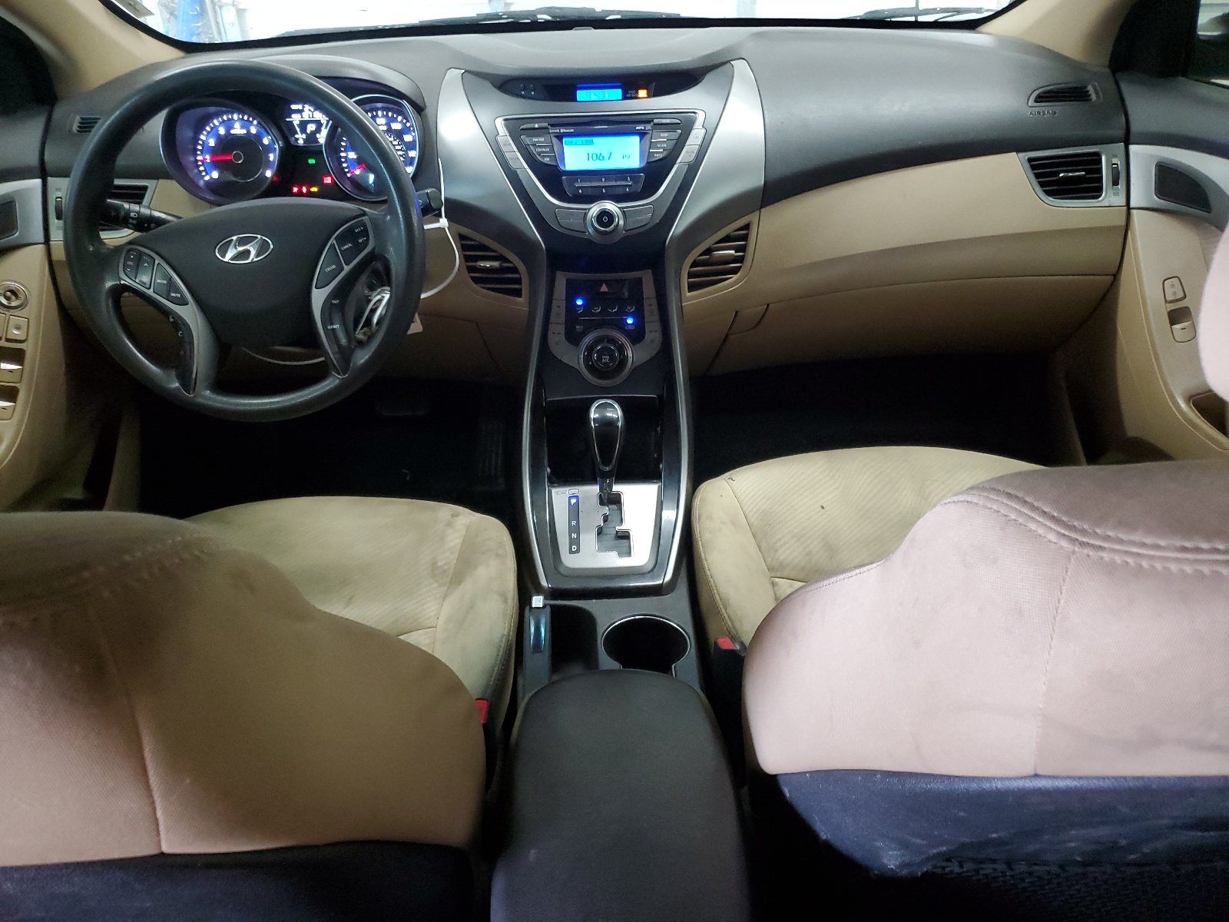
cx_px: 614
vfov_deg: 53.1
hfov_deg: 67.3
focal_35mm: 26
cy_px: 461
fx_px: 923
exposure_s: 1/30
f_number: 1.5
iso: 305
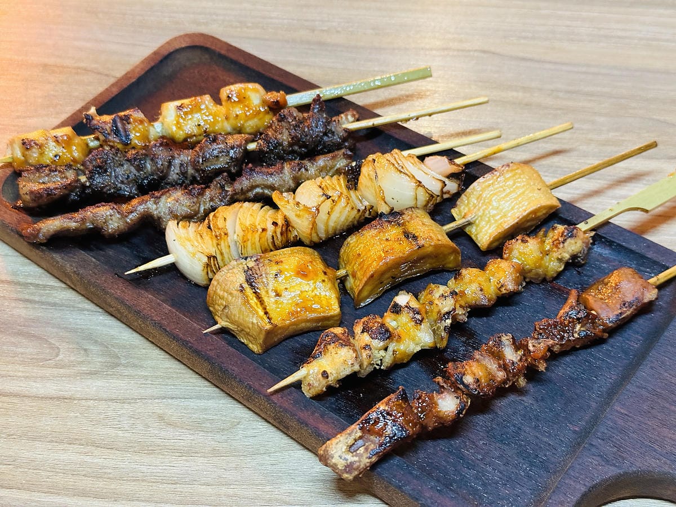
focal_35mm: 48
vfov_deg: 30.3
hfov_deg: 39.7
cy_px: 254
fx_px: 937
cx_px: 338
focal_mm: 6.86
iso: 400
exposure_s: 1/30
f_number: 1.78
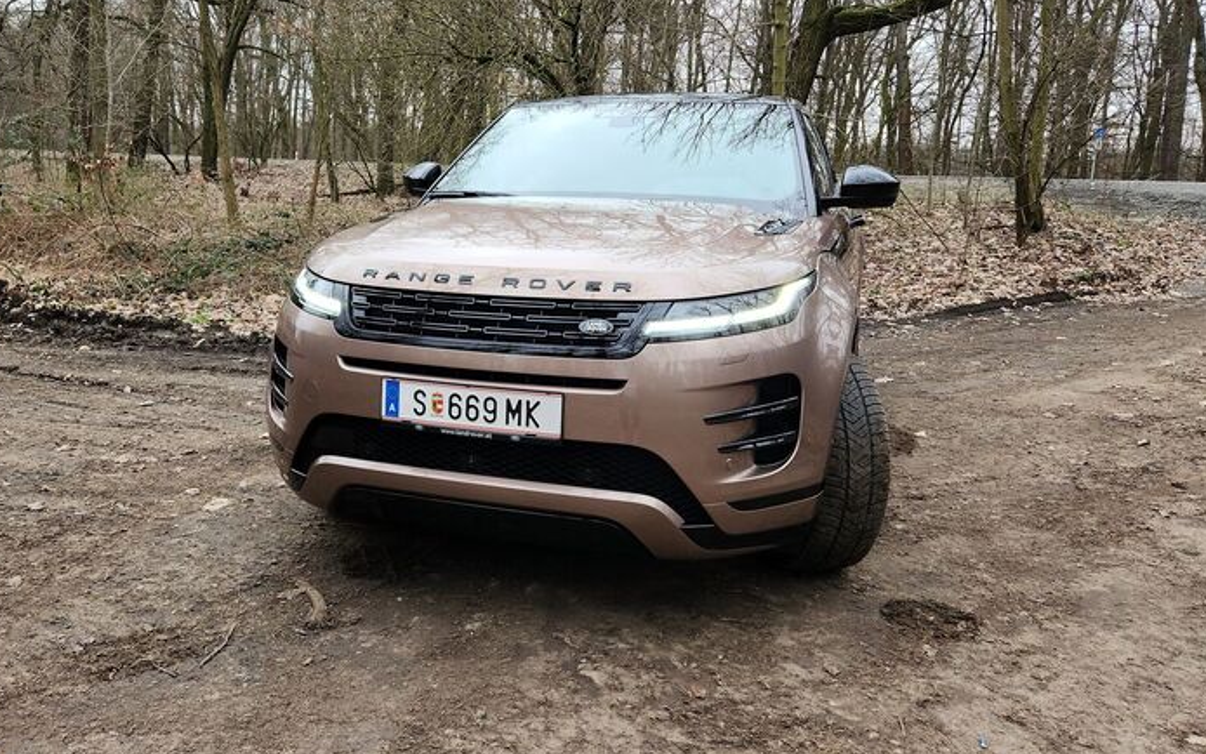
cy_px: 324
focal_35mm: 30
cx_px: 497
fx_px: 986
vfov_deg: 41.8
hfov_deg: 62.5
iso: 25
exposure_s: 1/100
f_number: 1.8
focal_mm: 5.4
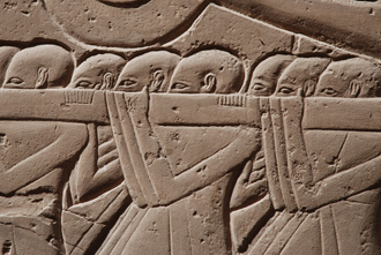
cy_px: 70
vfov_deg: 8.6
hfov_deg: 12.9
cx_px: 145
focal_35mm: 159
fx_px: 1685
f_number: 4.5
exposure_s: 1/250
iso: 200
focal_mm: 70
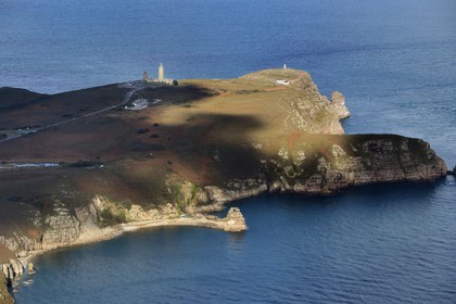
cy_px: 152
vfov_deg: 11.0
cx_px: 228
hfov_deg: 16.4
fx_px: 1583
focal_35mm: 125
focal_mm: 125
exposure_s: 1/1600
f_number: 6.3
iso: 400
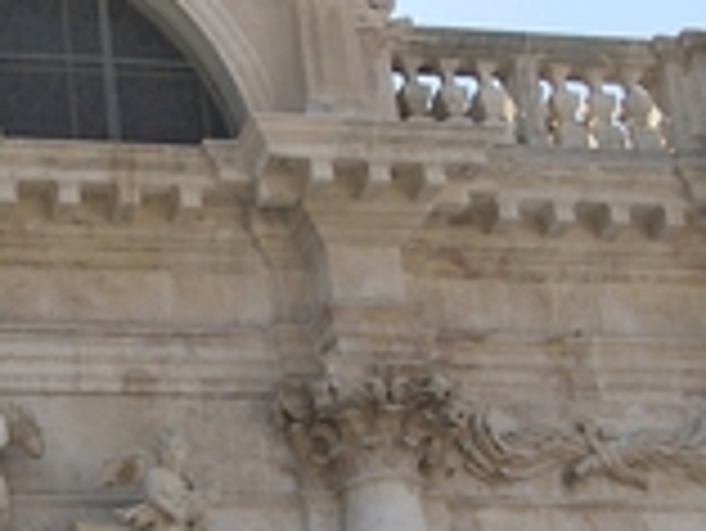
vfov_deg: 11.8
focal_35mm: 126
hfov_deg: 15.4
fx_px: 2572
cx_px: 0
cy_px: 374
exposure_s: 1/800
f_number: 3.2
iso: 50
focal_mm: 6.9
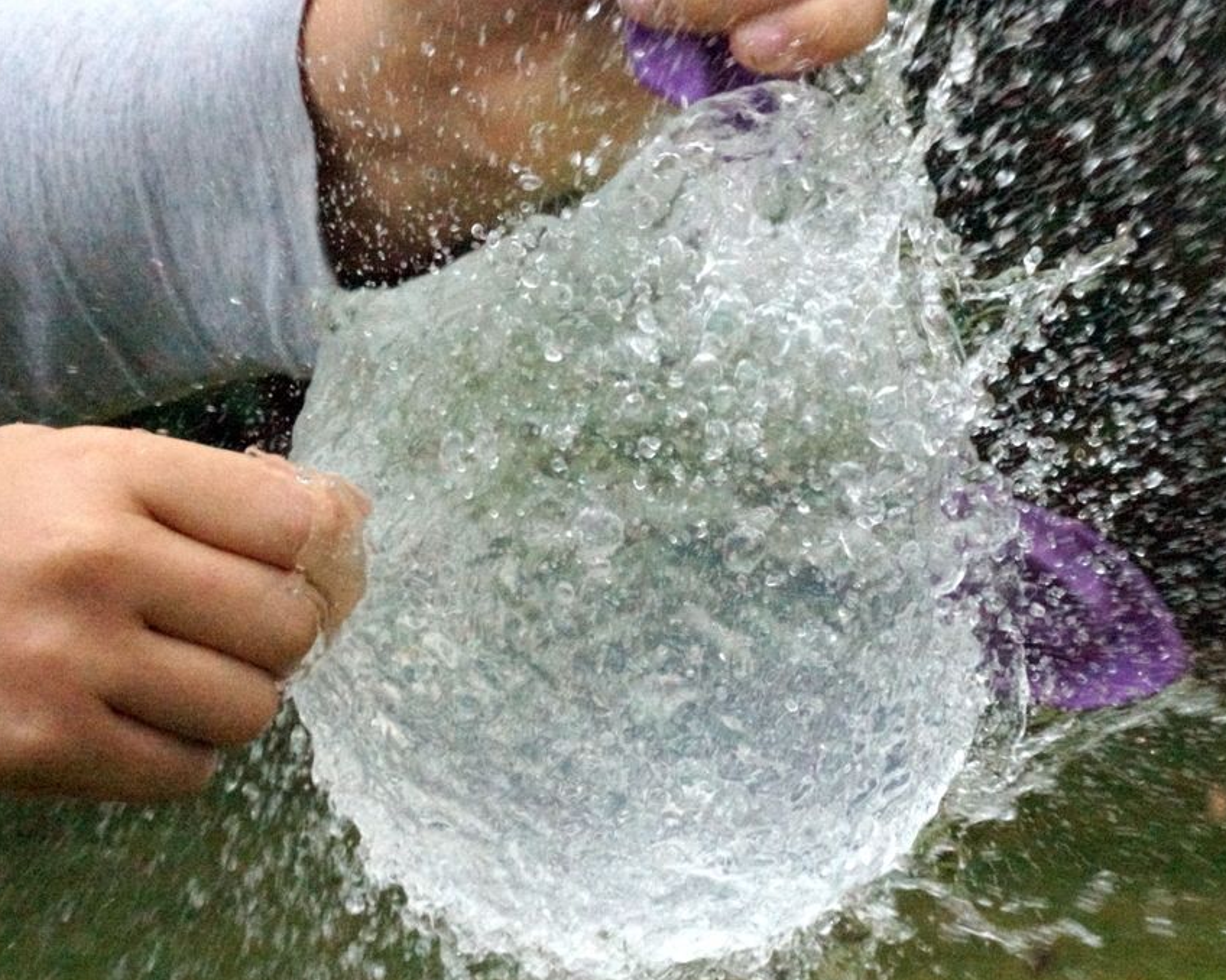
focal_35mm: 230
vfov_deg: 6.7
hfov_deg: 8.4
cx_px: 733
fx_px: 8328
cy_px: 492
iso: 10000
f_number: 22
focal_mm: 135
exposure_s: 1/500
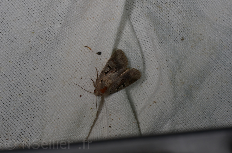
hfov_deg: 16.1
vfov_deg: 10.7
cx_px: 116
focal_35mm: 128
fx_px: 820
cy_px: 76
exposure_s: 1/60
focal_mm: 85
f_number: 25
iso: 160
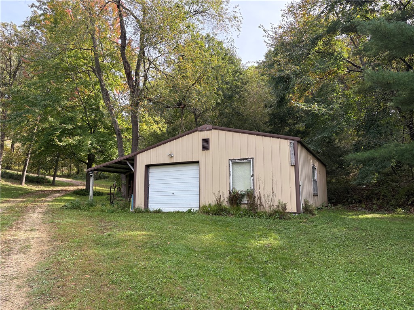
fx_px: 311
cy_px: 155
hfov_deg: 67.3
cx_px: 207
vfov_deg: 53.1
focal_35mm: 26
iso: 64
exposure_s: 1/492
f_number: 1.6
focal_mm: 5.96
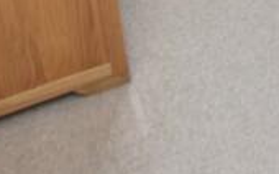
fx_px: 699
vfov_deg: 11.0
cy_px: -296
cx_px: 320
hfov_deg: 21.2
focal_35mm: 92
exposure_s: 1/40
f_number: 3.5
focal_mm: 10
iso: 100
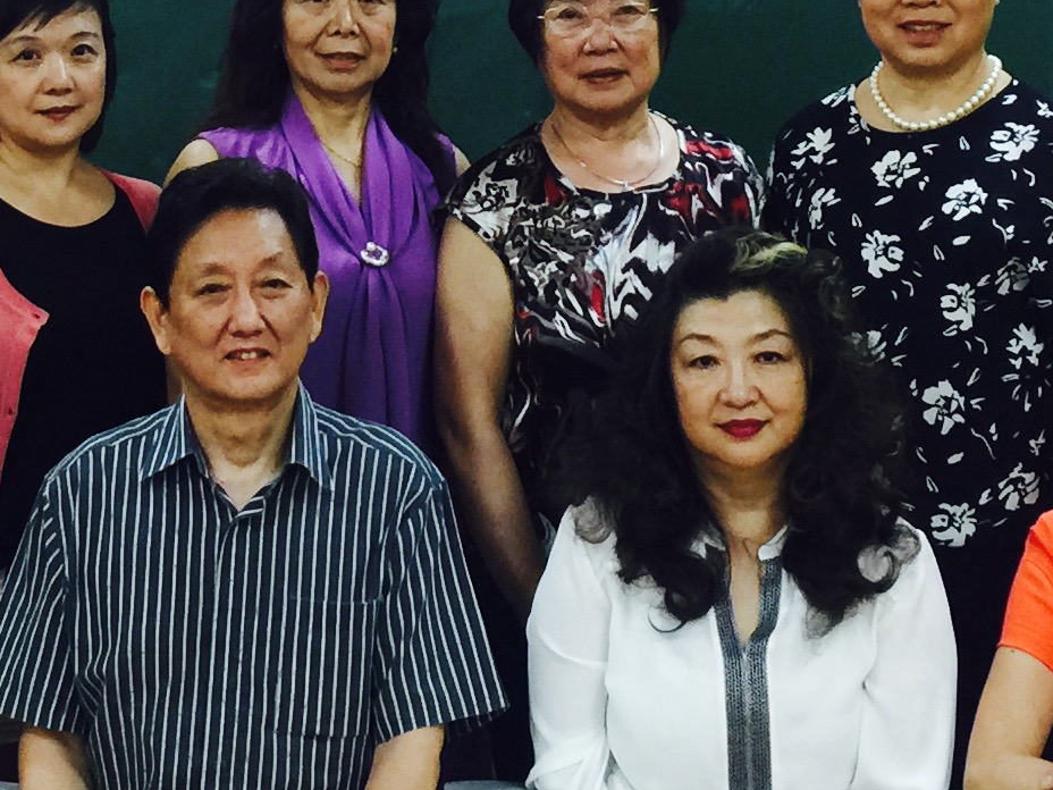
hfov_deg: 19.2
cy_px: -160
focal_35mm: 102
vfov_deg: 14.1
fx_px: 3103
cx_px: 327
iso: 50
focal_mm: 4.15
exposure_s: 1/15
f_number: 2.2
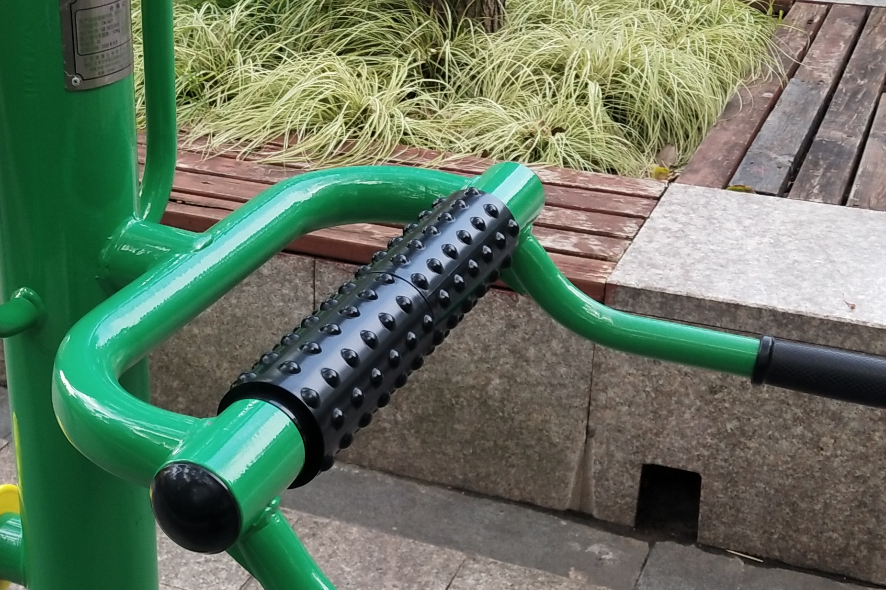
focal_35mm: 68
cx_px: 265
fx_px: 1673
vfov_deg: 20.0
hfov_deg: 29.4
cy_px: 329
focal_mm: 3.95
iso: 137
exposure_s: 1/100
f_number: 1.8
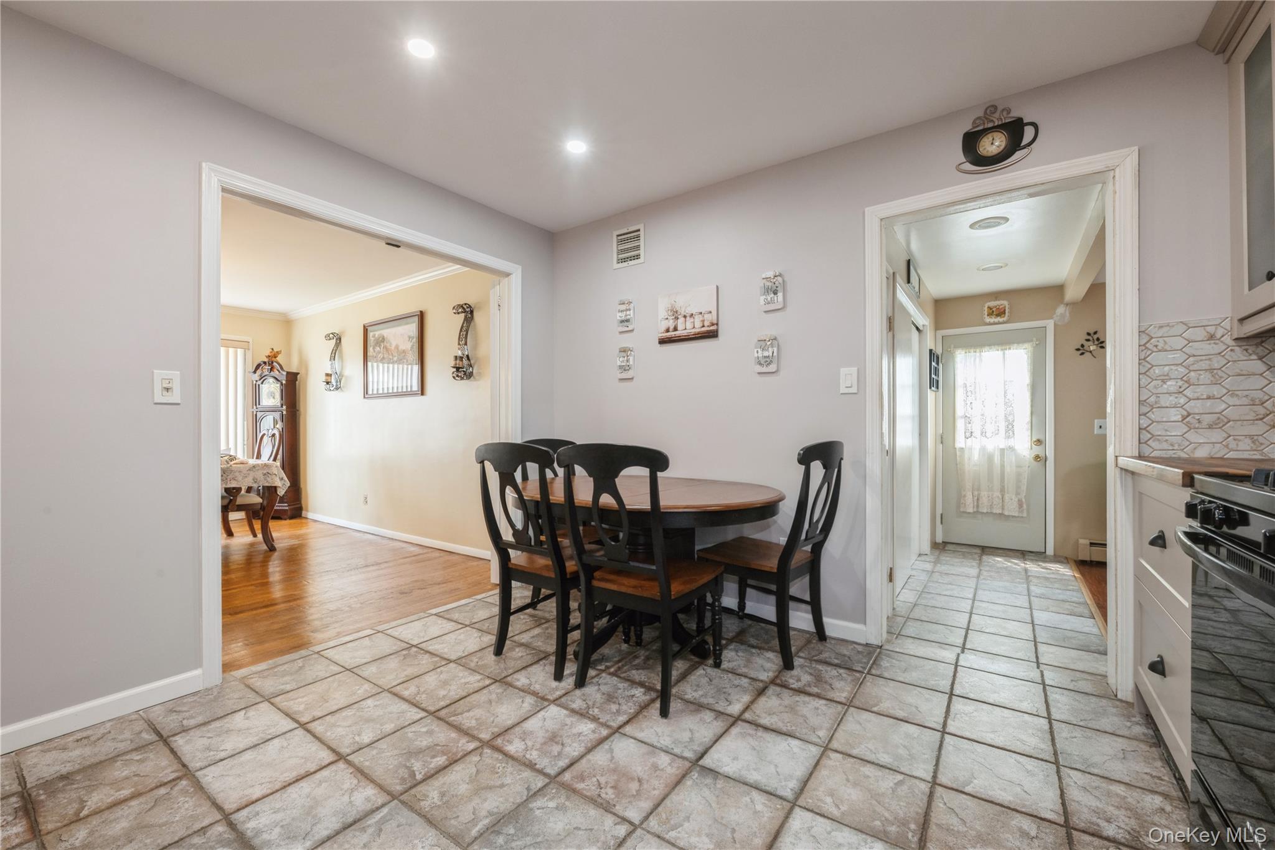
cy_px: 425
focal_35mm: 14
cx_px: 638
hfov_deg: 104.3
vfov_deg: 81.2
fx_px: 496
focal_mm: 14
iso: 400
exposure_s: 1/10
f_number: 11
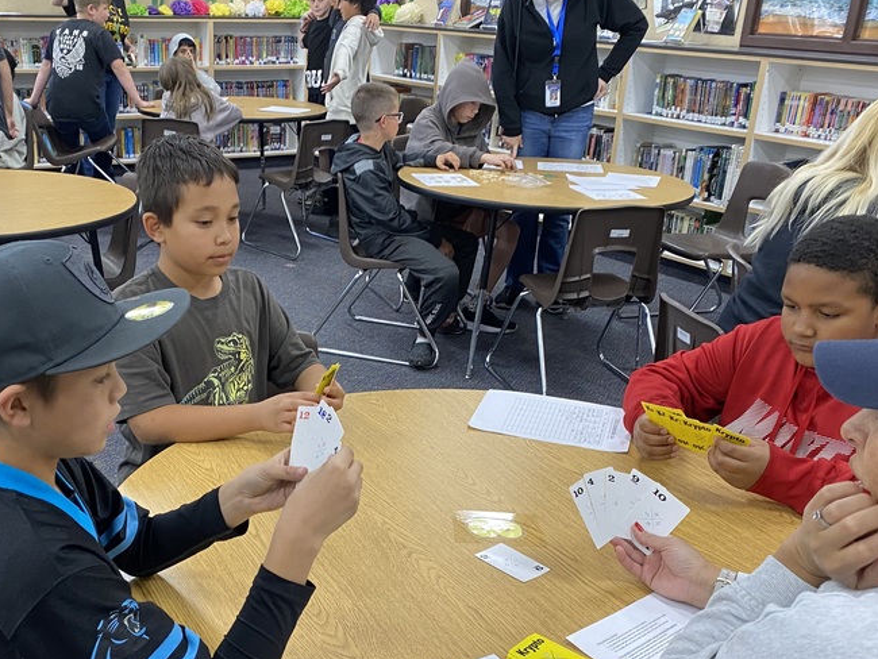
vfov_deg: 35.6
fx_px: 1015
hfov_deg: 46.1
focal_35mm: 40
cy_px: 446
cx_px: 294
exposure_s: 1/60
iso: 125
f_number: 1.8
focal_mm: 4.25
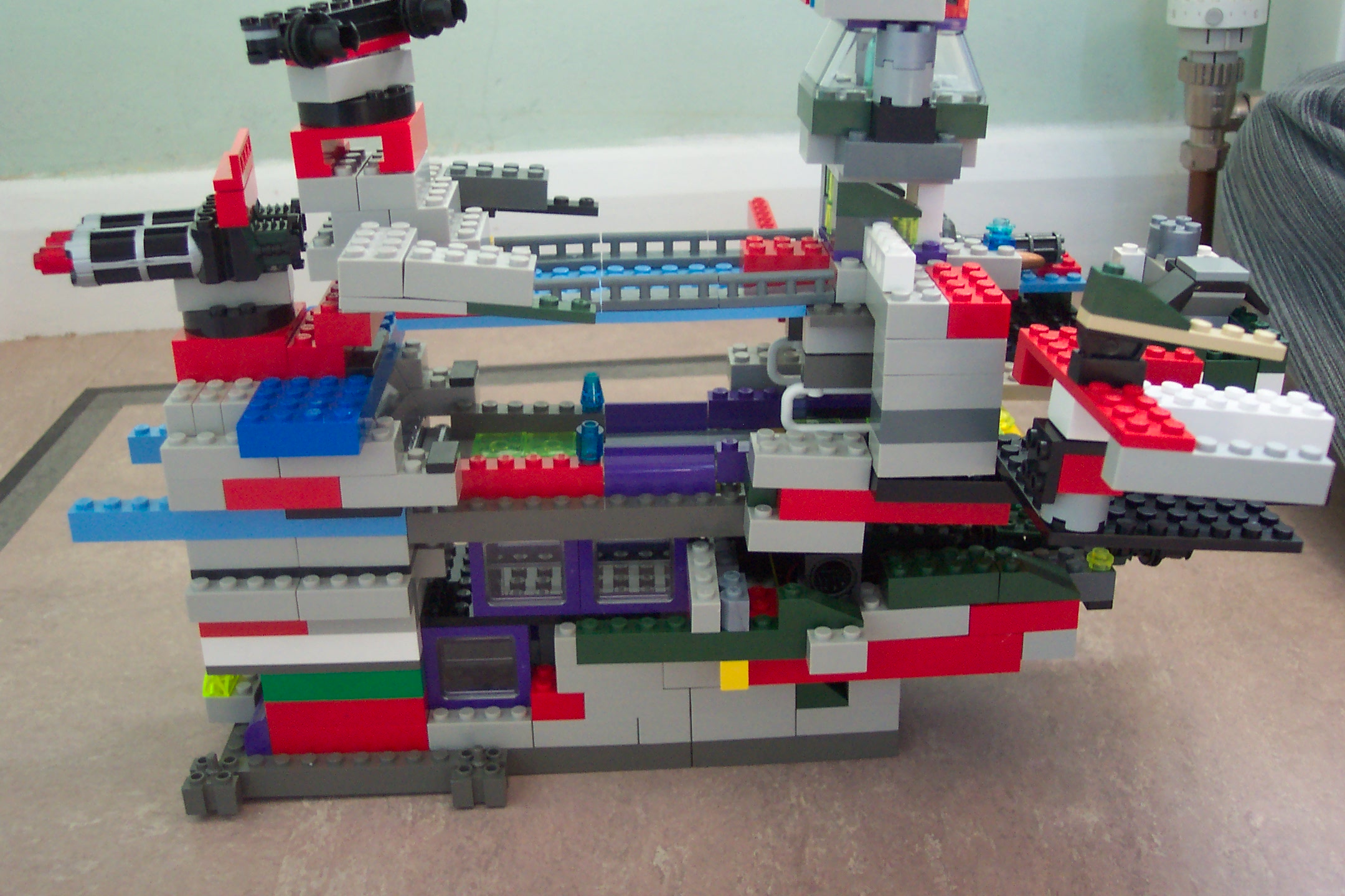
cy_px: 448
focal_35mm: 38
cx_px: 672
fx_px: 1420
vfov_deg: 35.1
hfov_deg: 50.7
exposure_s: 1/20
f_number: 2.8
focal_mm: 8
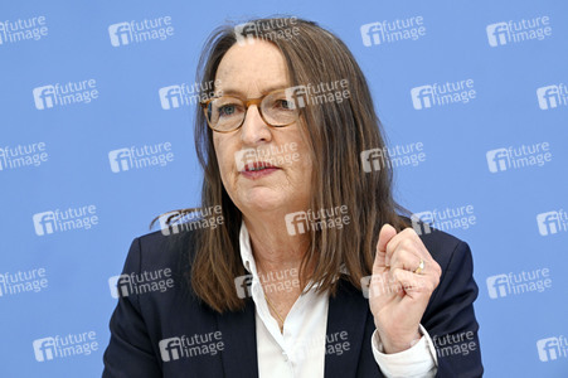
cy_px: 189
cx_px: 284
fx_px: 3153
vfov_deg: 6.9
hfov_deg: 10.3
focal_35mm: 200
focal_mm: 200
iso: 3200
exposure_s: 1/500
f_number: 5.6
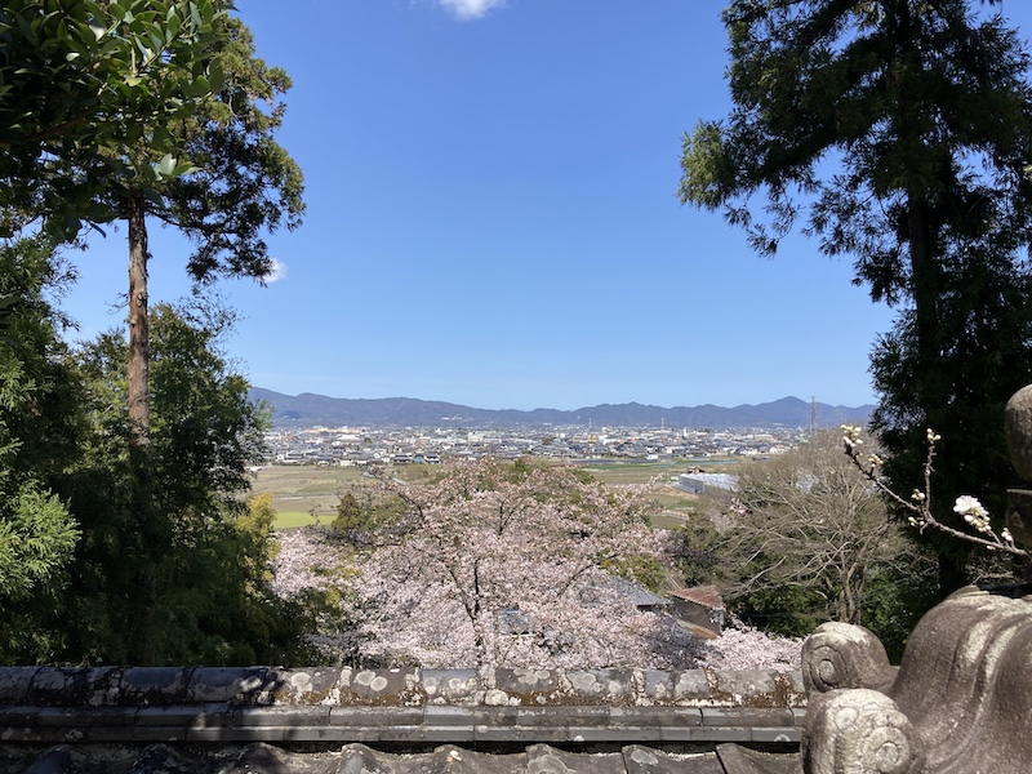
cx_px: 516
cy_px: 387
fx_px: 835
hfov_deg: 63.4
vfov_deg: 49.7
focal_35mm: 28
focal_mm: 3.99
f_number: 1.8
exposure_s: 1/2183
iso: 20
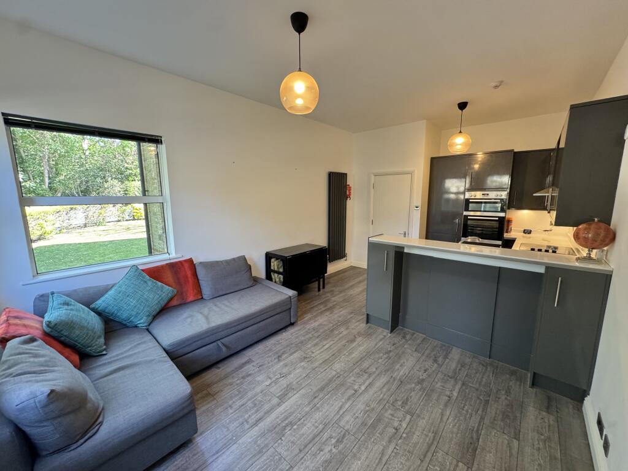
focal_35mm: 14
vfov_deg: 85.7
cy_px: 236
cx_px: 314
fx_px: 254
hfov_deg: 102.1
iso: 250
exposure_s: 1/100
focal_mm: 2.22
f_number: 2.2
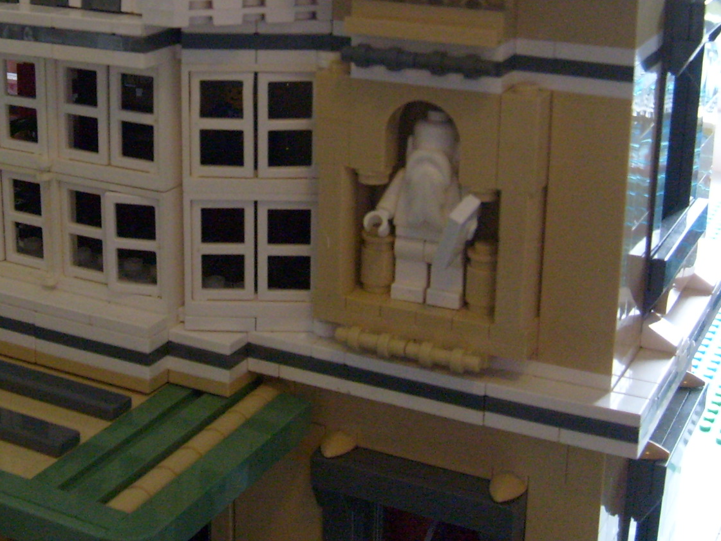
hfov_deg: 29.8
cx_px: 190
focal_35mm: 64
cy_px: 71
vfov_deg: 22.5
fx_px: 1333
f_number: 2.8
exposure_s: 1/45
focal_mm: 5.8
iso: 160
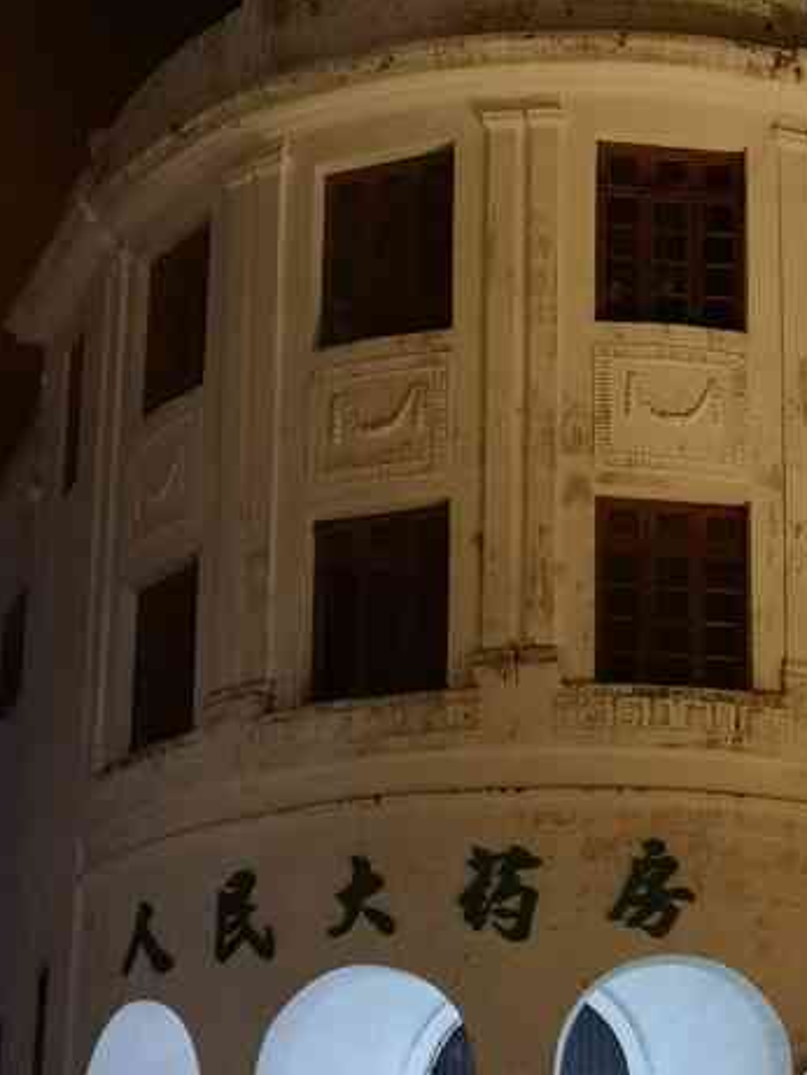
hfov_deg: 17.2
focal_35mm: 85
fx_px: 2641
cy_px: 862
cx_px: 646
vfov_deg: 22.7
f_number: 1.8
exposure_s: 1/33.3
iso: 400
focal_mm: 5.58
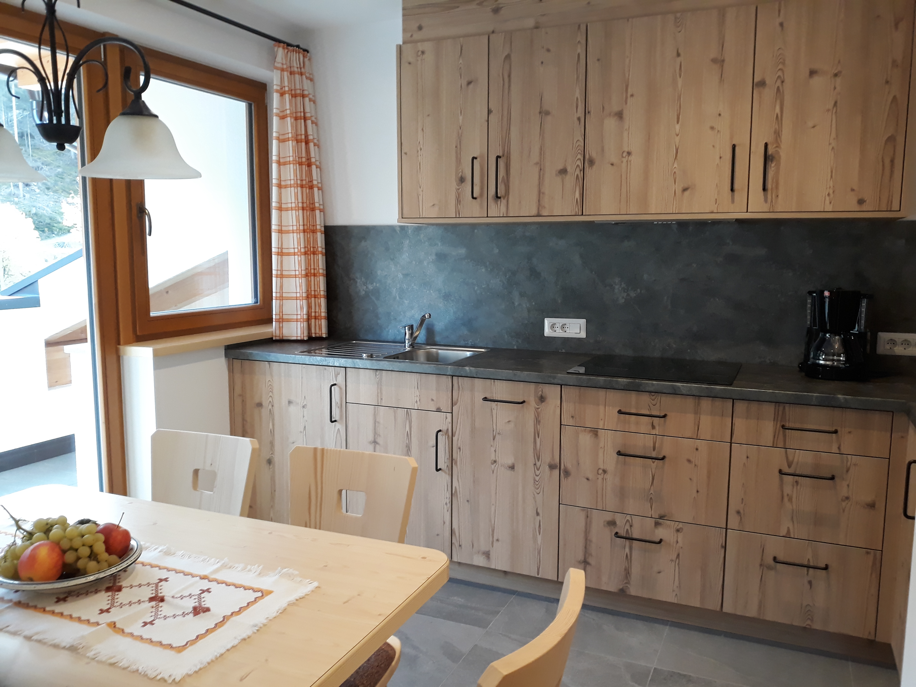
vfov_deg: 51.4
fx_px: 714
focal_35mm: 27
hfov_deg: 65.3
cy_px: 344
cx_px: 458
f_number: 1.7
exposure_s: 1/50
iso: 125
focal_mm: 3.71
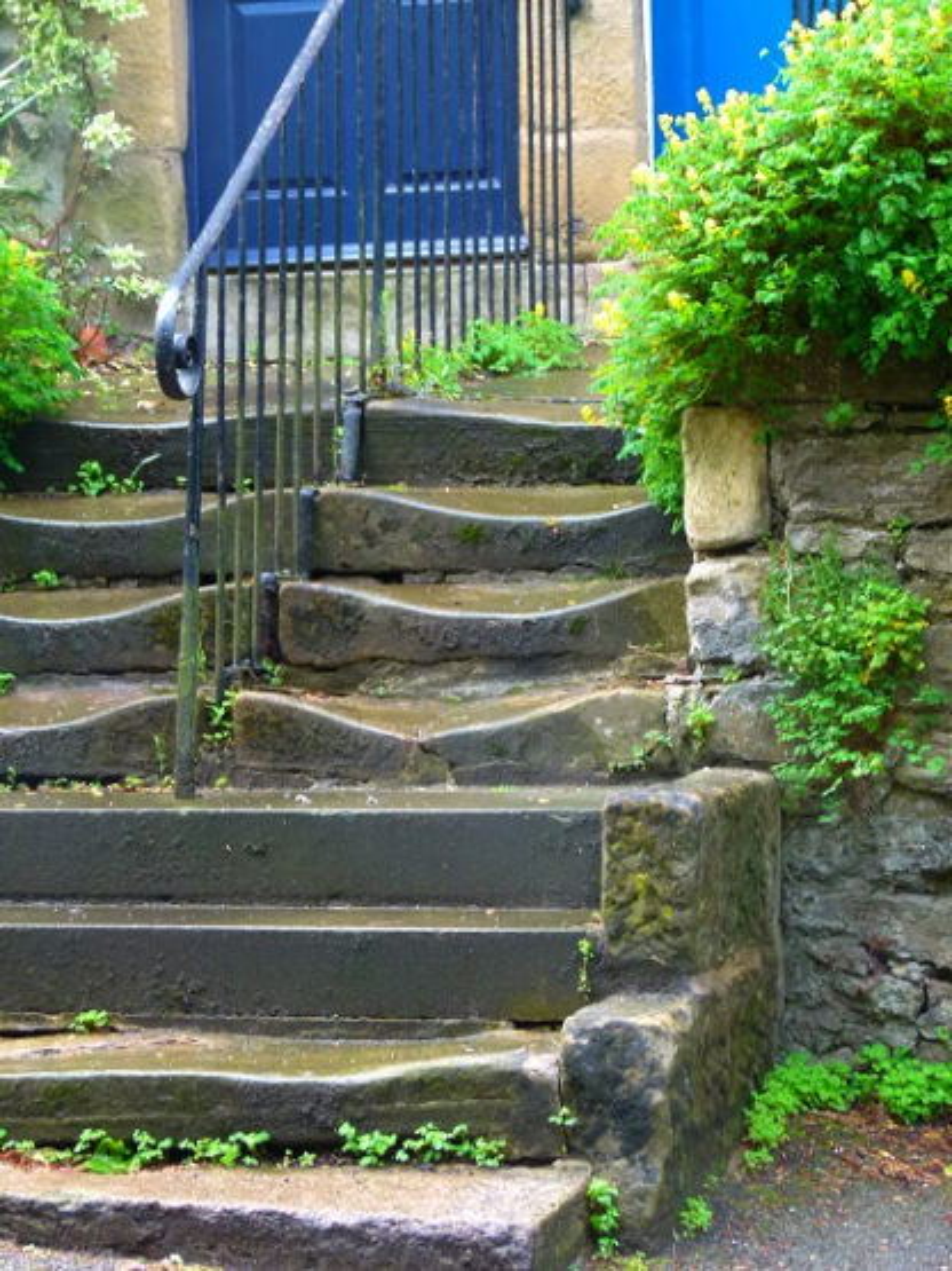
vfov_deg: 17.7
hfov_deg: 13.3
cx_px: 476
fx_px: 4072
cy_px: 636
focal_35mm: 111
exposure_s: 1/60
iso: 200
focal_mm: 20
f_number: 3.5
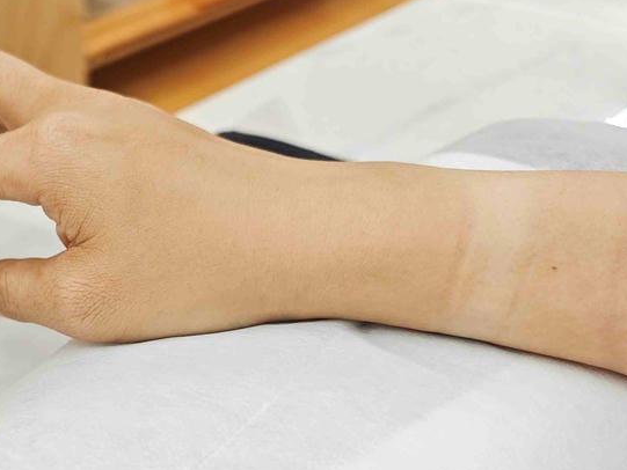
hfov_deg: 33.4
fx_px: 924
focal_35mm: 51
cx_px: -36
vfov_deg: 28.5
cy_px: 293
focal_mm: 8.72
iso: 160
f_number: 2
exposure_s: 1/120
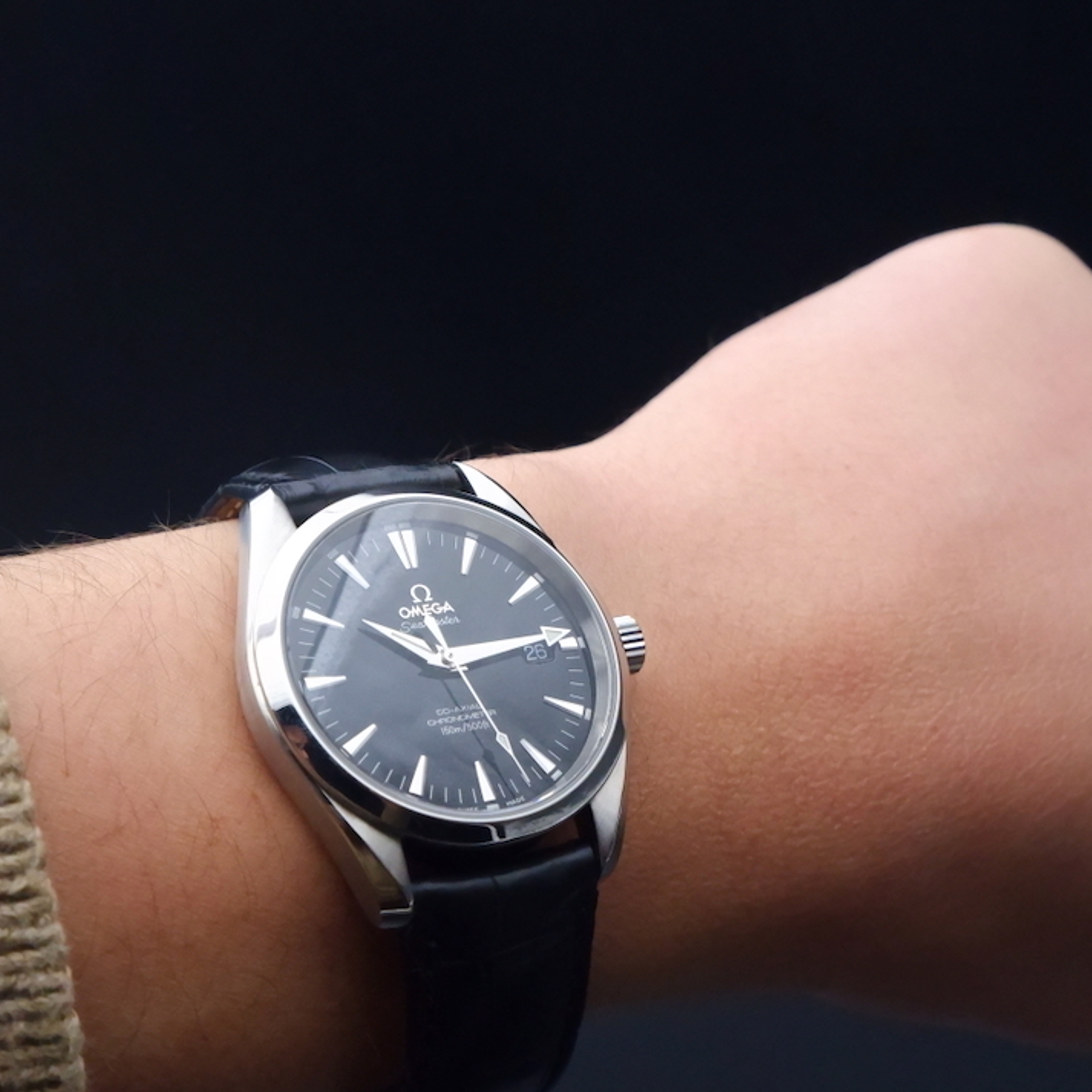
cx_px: 536
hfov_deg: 25.4
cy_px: 652
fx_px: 2427
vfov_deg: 25.3
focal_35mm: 68
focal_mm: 28.9
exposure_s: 1/4000
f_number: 7.1
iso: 6400
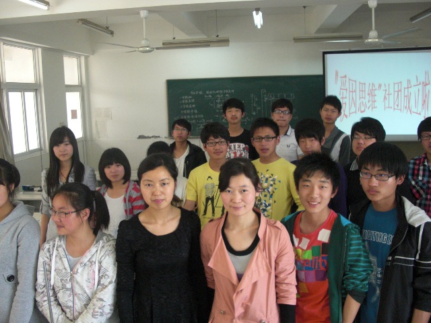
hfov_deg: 51.4
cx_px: 216
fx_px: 448
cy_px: 162
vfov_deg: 39.7
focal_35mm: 36
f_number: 2.8
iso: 200
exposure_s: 1/100
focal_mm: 6.3
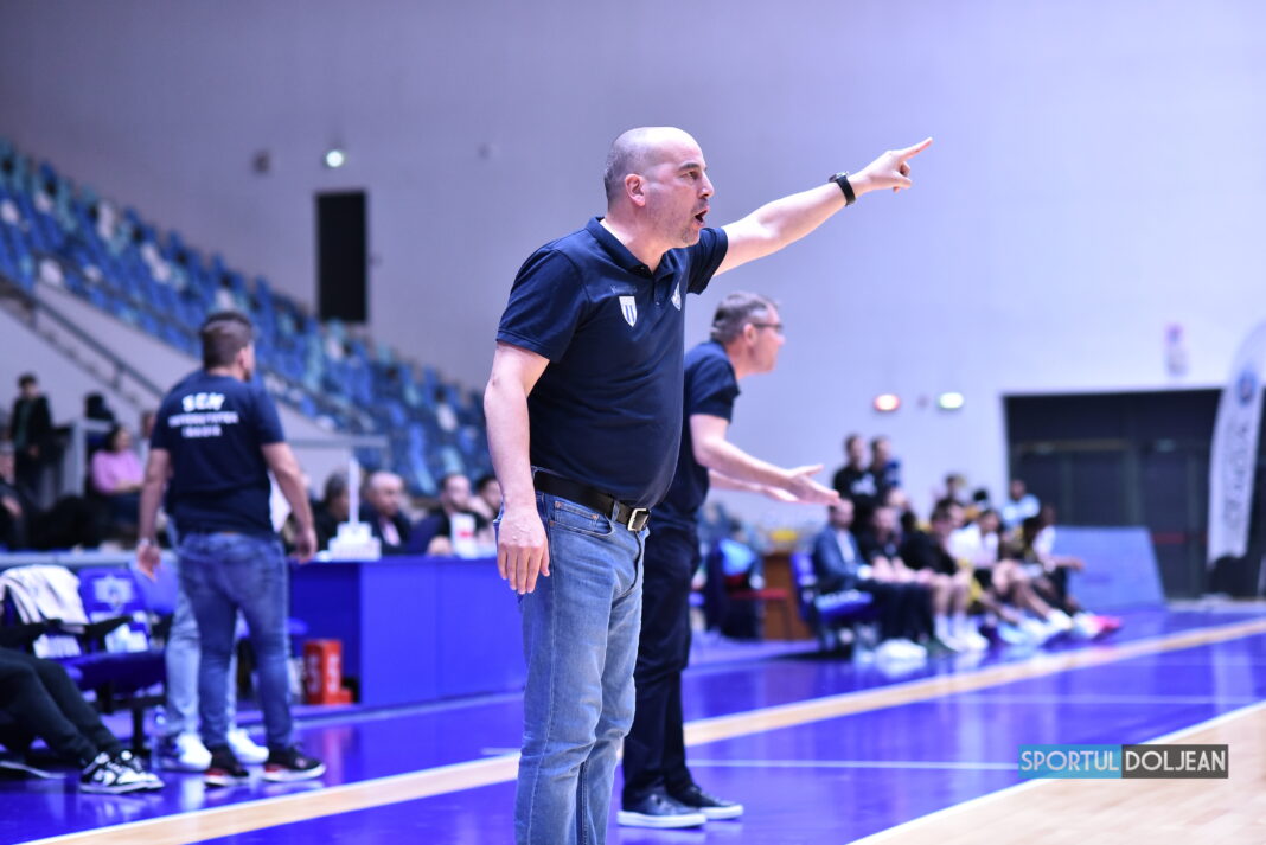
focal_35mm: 85
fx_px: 2990
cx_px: 633
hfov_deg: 23.9
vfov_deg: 16.1
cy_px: 422
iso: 3200
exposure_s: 1/1600
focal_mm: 85
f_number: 2.8
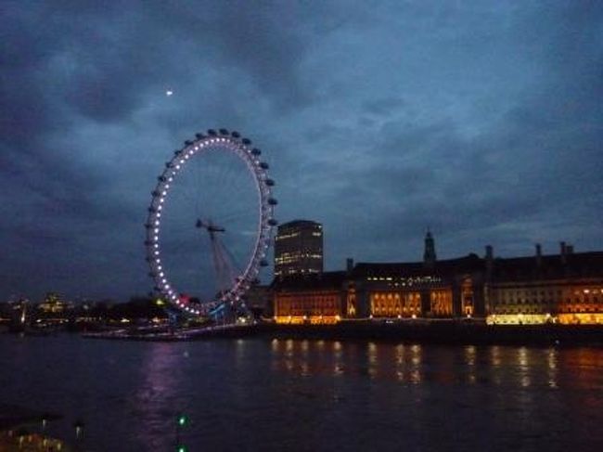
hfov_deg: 60.0
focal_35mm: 30
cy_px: 226
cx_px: 302
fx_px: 522
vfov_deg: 46.8
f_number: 2.8
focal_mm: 4.4
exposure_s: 1/30
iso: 800
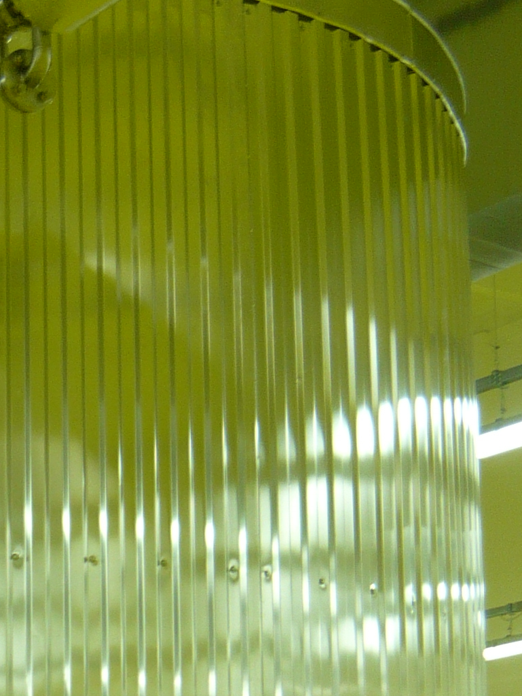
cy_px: 788
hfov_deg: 13.3
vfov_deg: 18.0
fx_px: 2112
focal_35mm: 105
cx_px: -245
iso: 100
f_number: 2.8
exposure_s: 1/50
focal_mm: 5.5
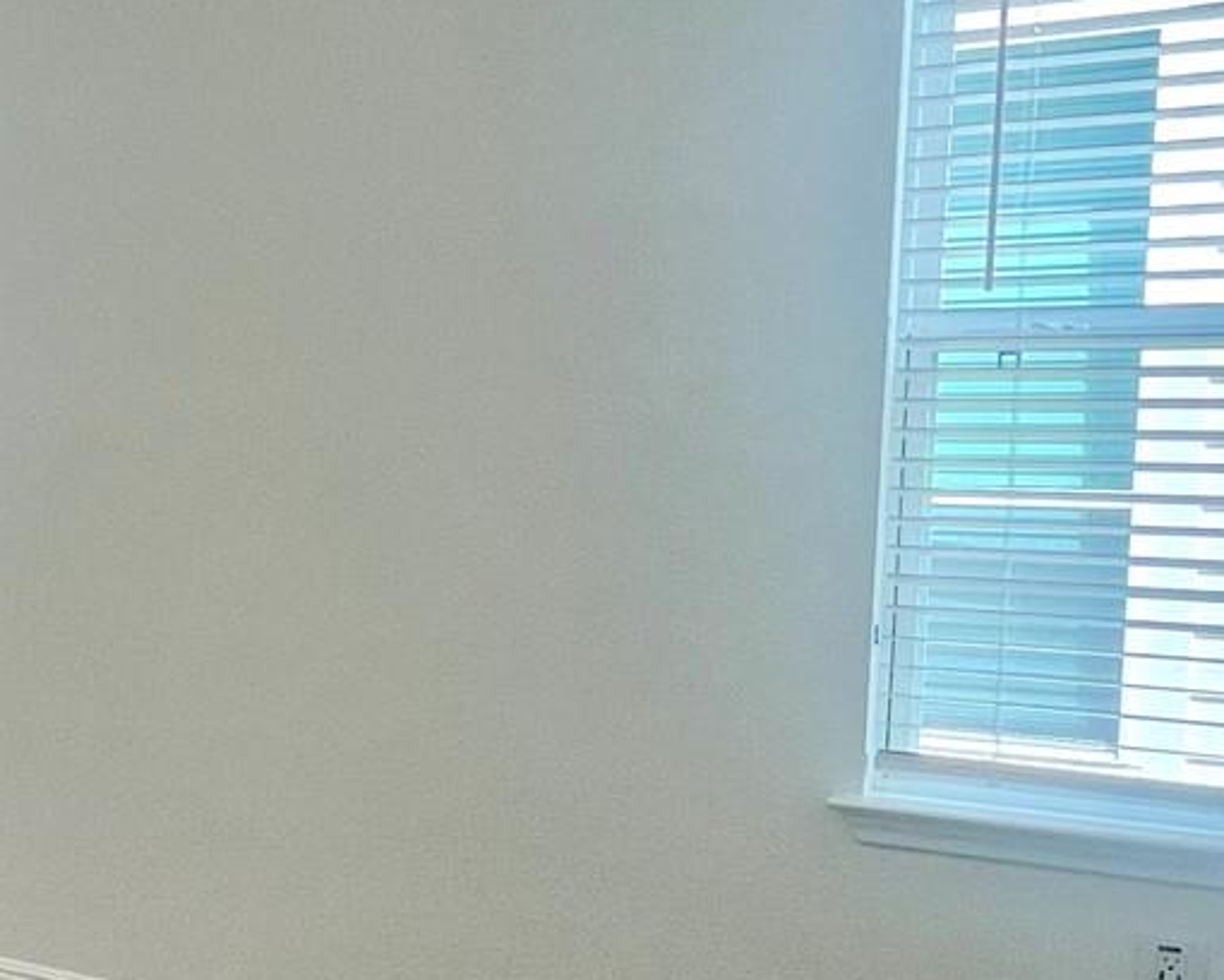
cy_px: 567
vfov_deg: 29.6
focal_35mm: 51
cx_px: -425
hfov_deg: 28.8
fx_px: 1848
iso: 50
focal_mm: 1.57
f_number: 1.8
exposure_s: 1/120
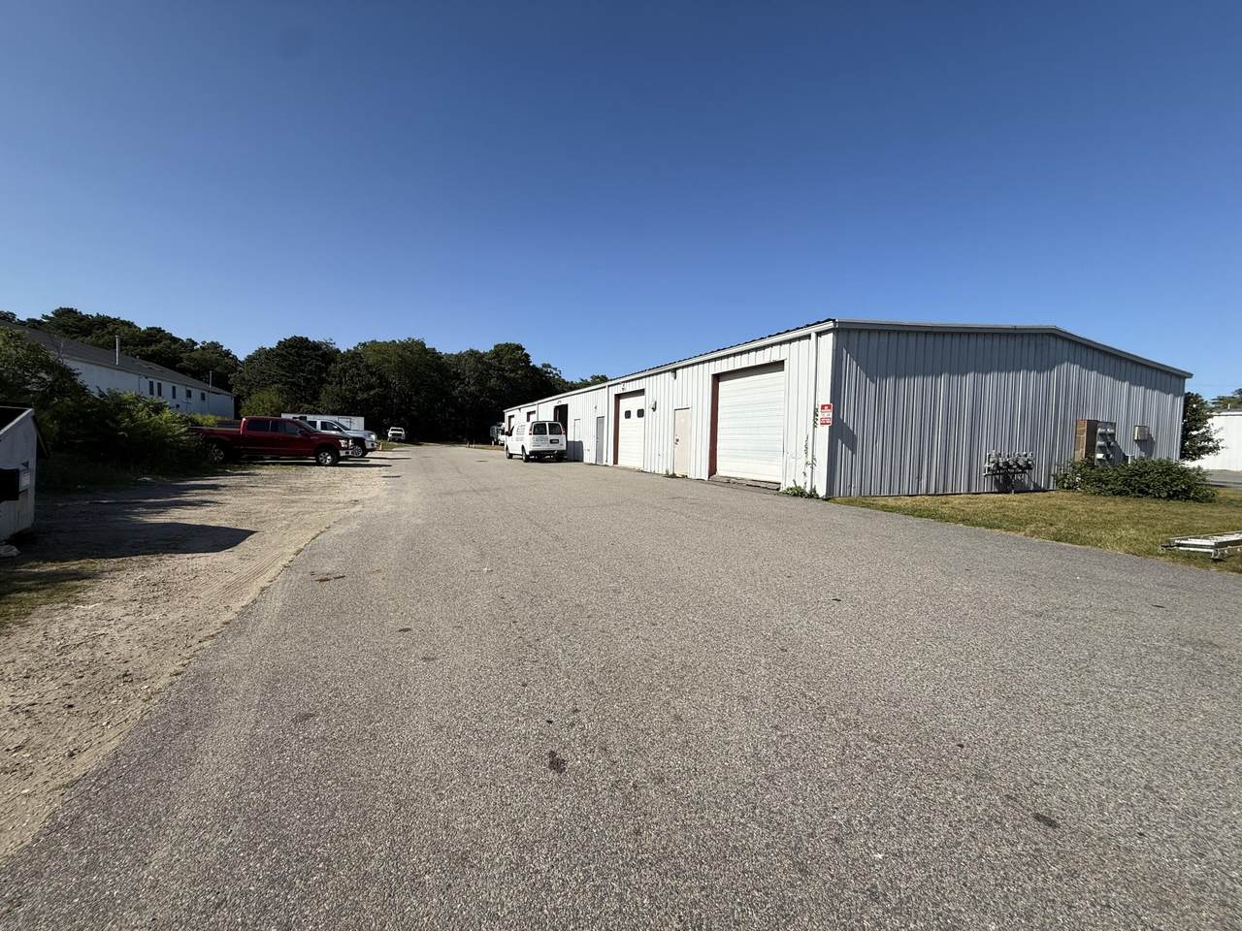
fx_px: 502
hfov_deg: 102.1
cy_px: 466
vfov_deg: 85.7
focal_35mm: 14
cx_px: 621
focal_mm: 2.22
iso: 50
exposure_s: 1/3891
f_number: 2.2
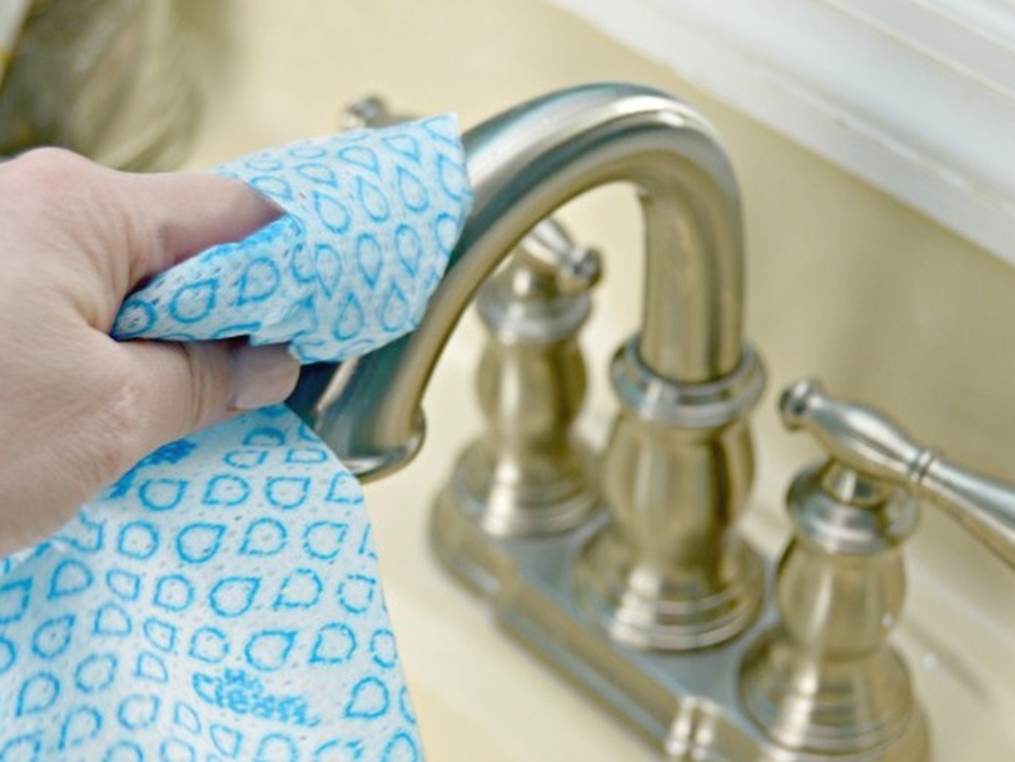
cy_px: 380
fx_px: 2023
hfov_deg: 28.1
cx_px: 442
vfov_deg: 21.3
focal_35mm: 69
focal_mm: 42
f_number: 5
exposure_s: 1/60
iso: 450
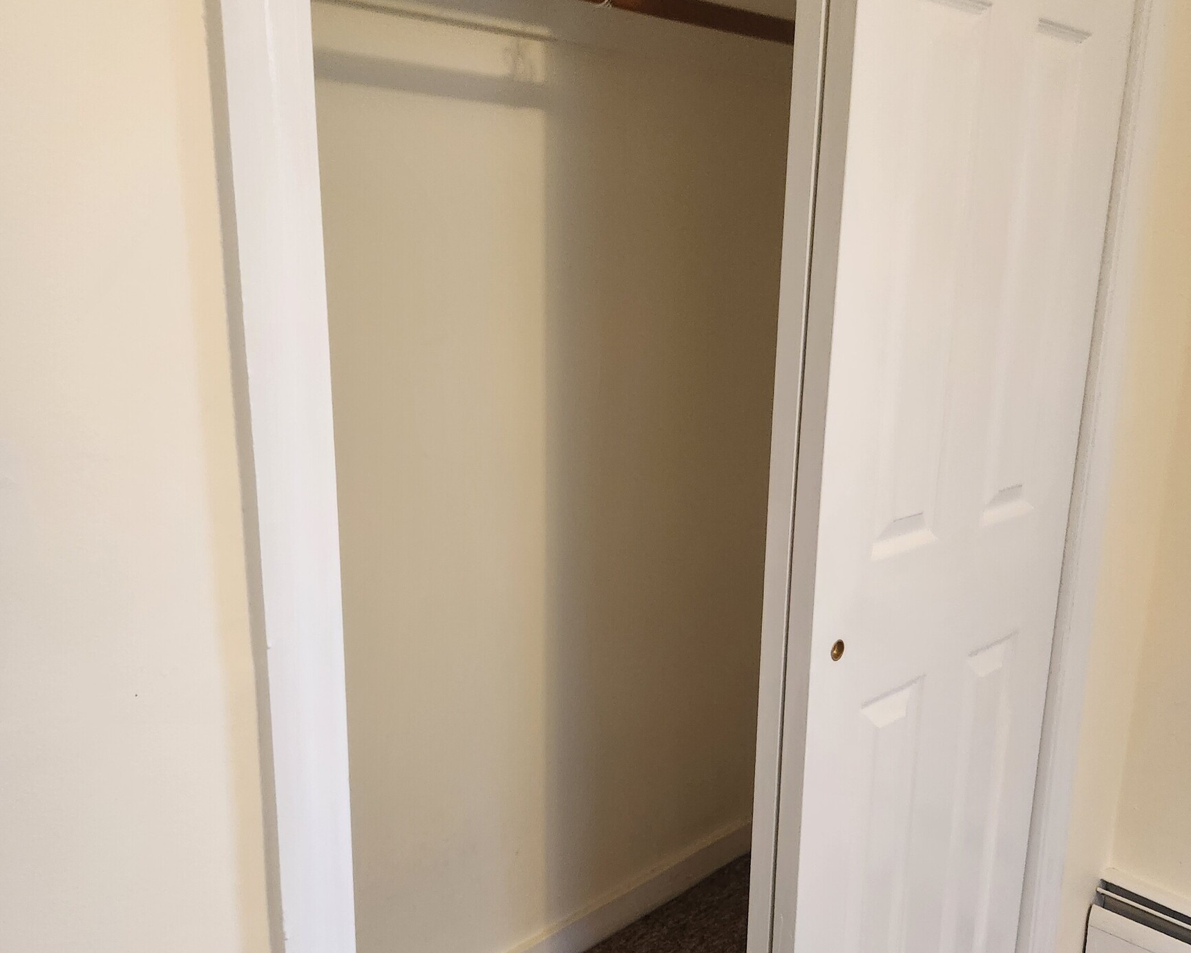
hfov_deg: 58.8
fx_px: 1057
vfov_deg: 48.4
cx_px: 596
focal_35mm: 30
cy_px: 517
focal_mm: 5.4
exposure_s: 1/120
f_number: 1.8
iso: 400
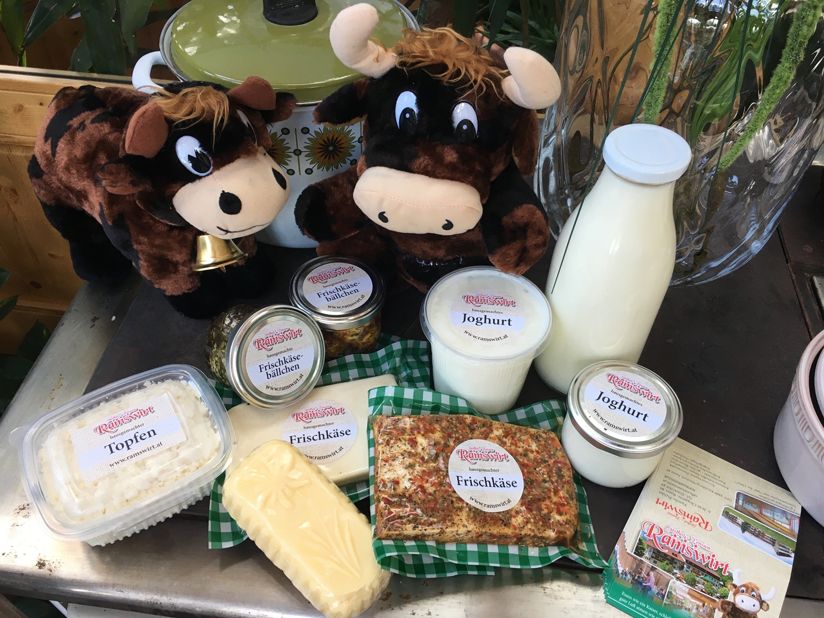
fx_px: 690
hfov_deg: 61.7
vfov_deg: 48.2
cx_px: 412
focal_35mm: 29
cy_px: 309
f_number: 2.2
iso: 25
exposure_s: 1/33
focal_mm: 4.15
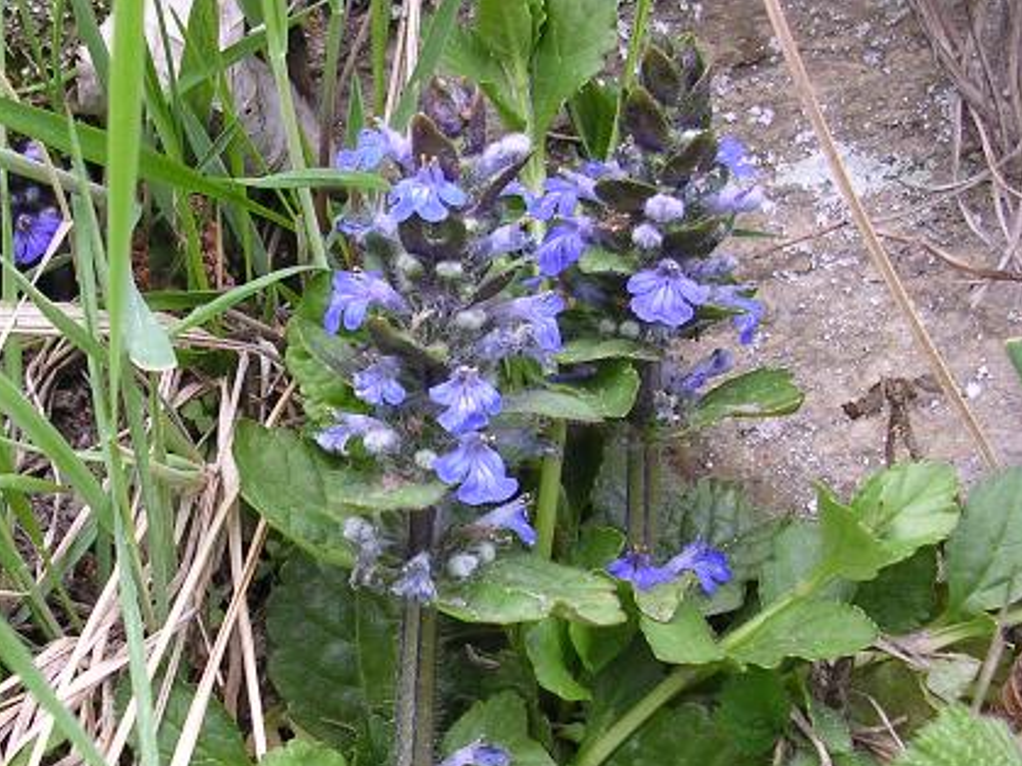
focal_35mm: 69
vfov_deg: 21.0
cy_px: 615
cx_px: 256
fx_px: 2037
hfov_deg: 27.8
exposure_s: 1/52.5
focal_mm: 5.8
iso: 100
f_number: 2.8
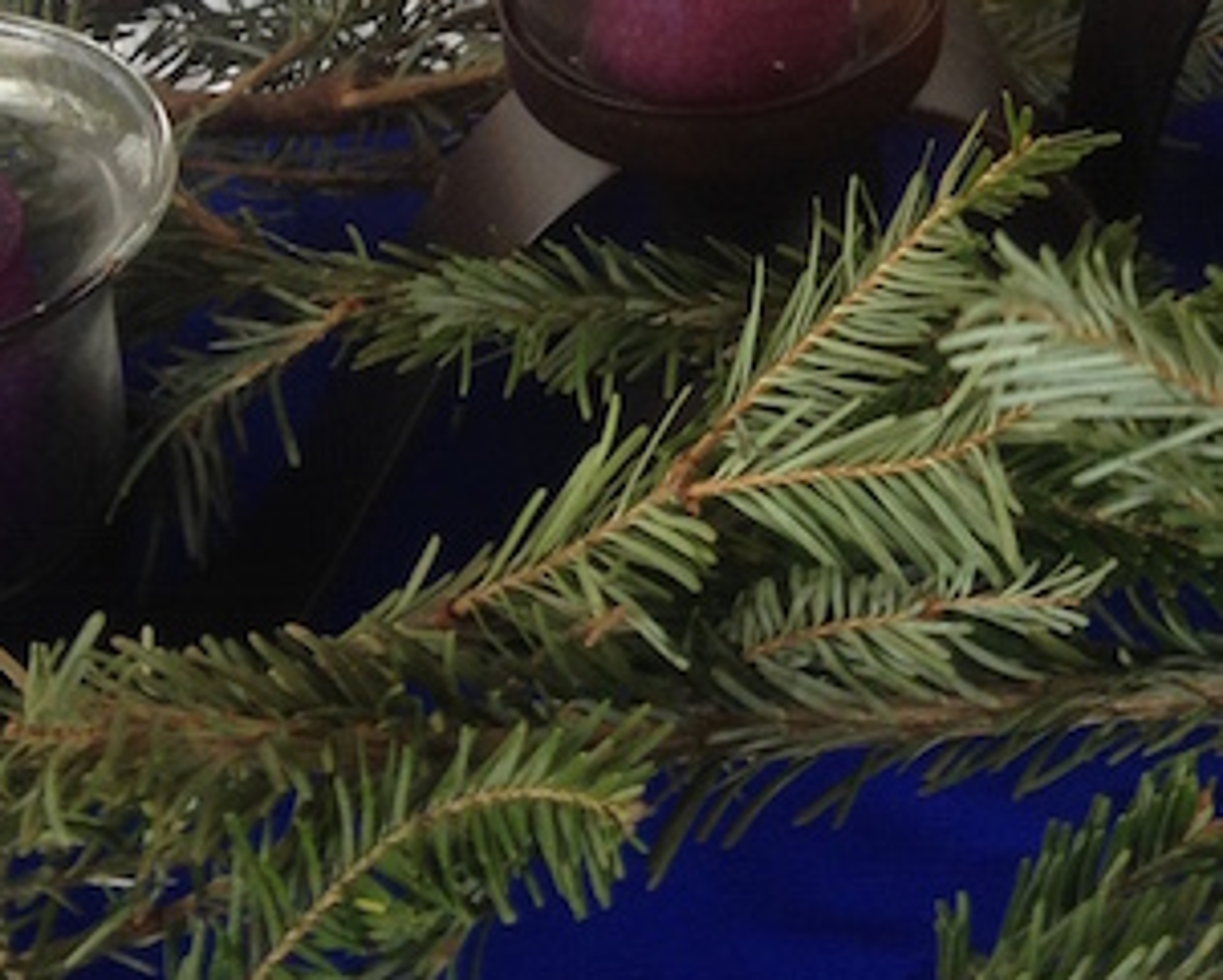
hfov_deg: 17.1
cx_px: 1487
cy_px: -138
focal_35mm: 107
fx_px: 3874
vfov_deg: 14.0
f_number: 2.4
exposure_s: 1/30
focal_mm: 4.12
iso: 50
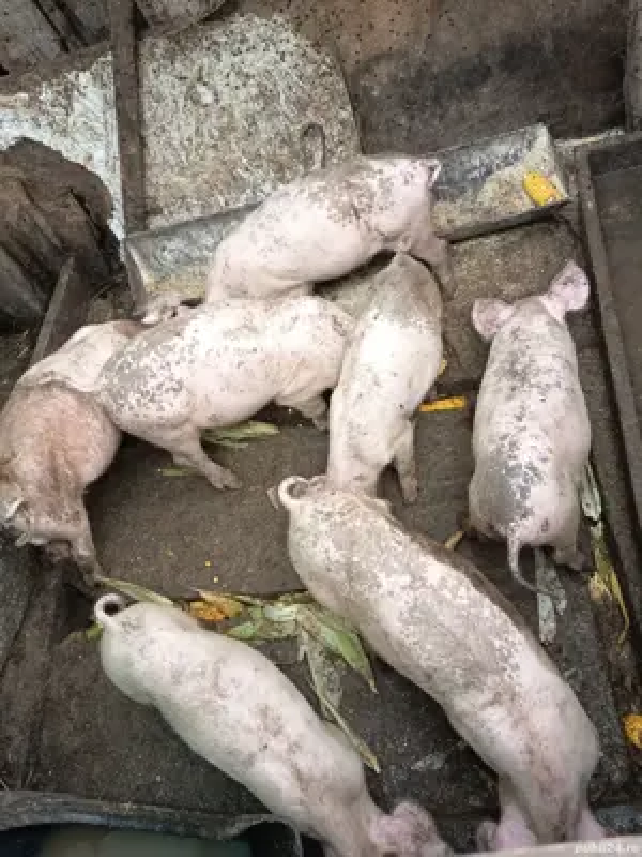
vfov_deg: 60.0
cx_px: 321
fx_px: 742
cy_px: 428
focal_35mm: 30
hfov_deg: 46.8
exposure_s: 1/100
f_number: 1.7
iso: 248
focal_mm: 5.27
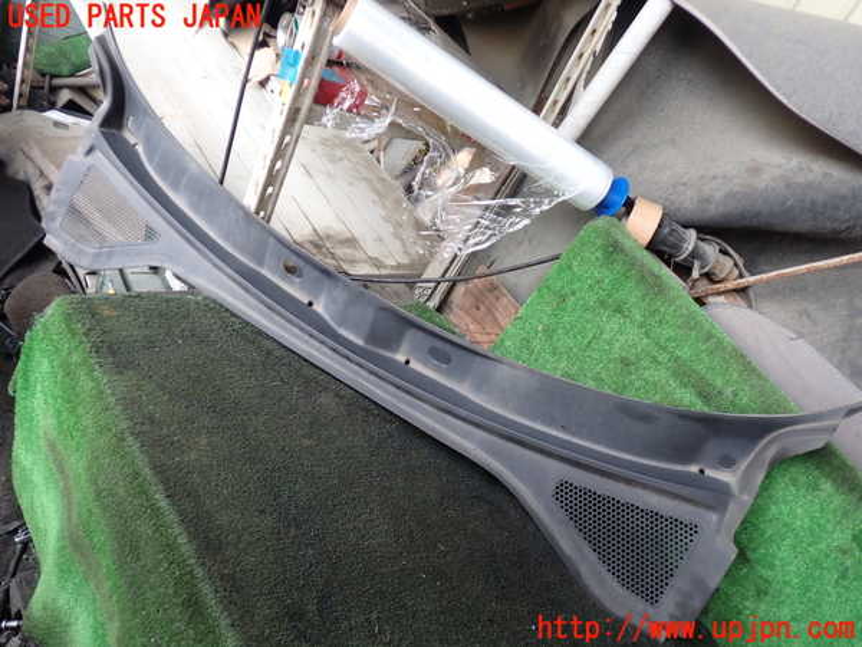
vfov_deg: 46.8
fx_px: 747
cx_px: 431
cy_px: 324
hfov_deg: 60.0
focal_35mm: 30
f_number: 2.3
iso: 160
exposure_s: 1/60
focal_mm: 5.4
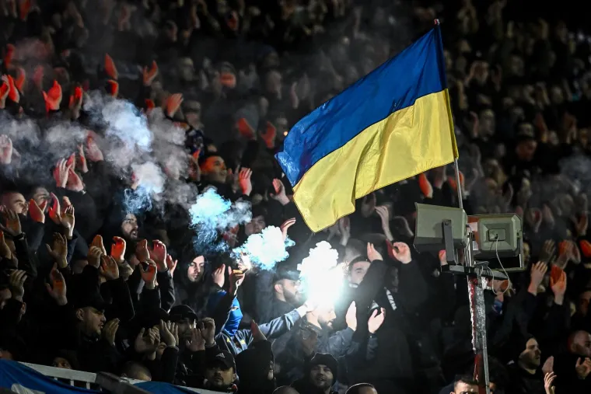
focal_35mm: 400
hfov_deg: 5.2
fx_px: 6567
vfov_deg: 3.4
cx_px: 296
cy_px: 197
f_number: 4
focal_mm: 400
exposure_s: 1/2000
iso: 8000
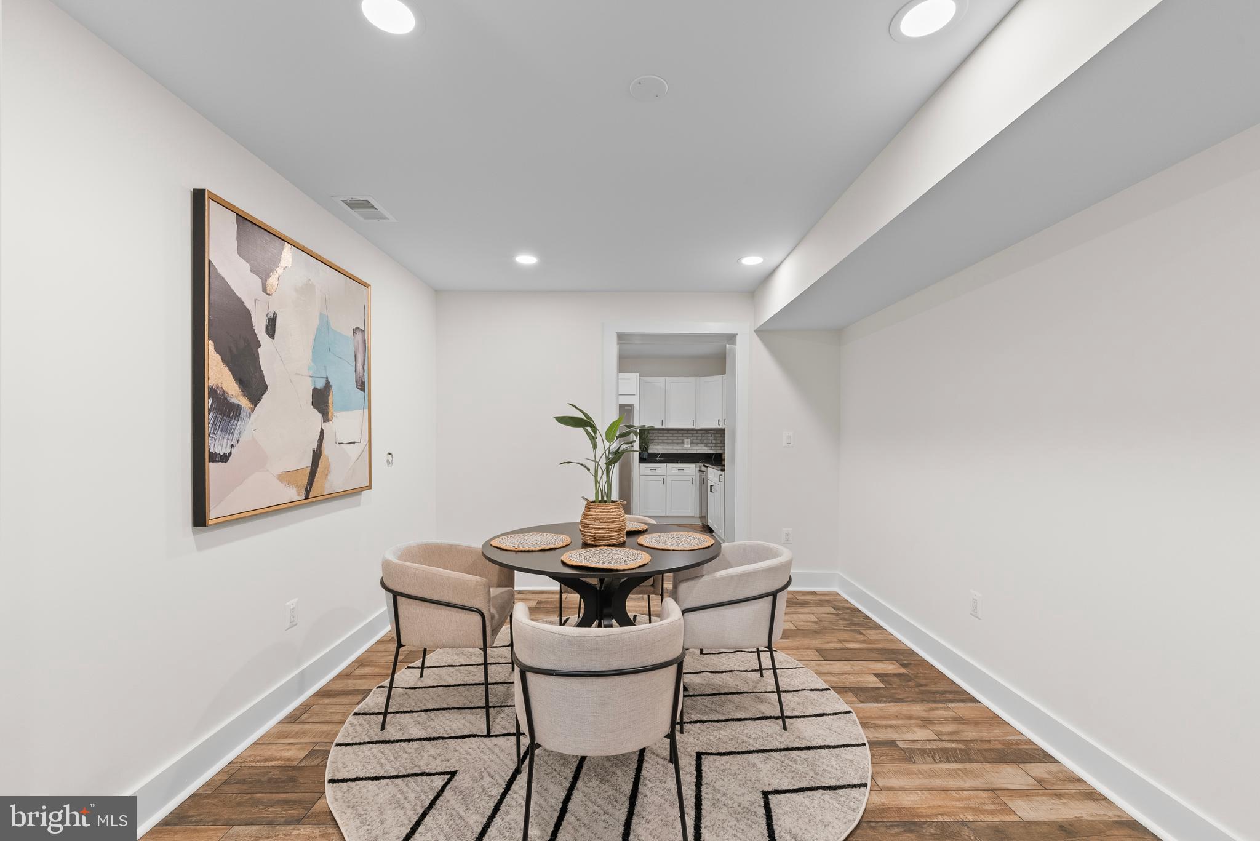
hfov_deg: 104.2
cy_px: 420
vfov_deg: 81.3
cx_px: 630
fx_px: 490
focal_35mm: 14
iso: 400
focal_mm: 14
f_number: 8
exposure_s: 1/4
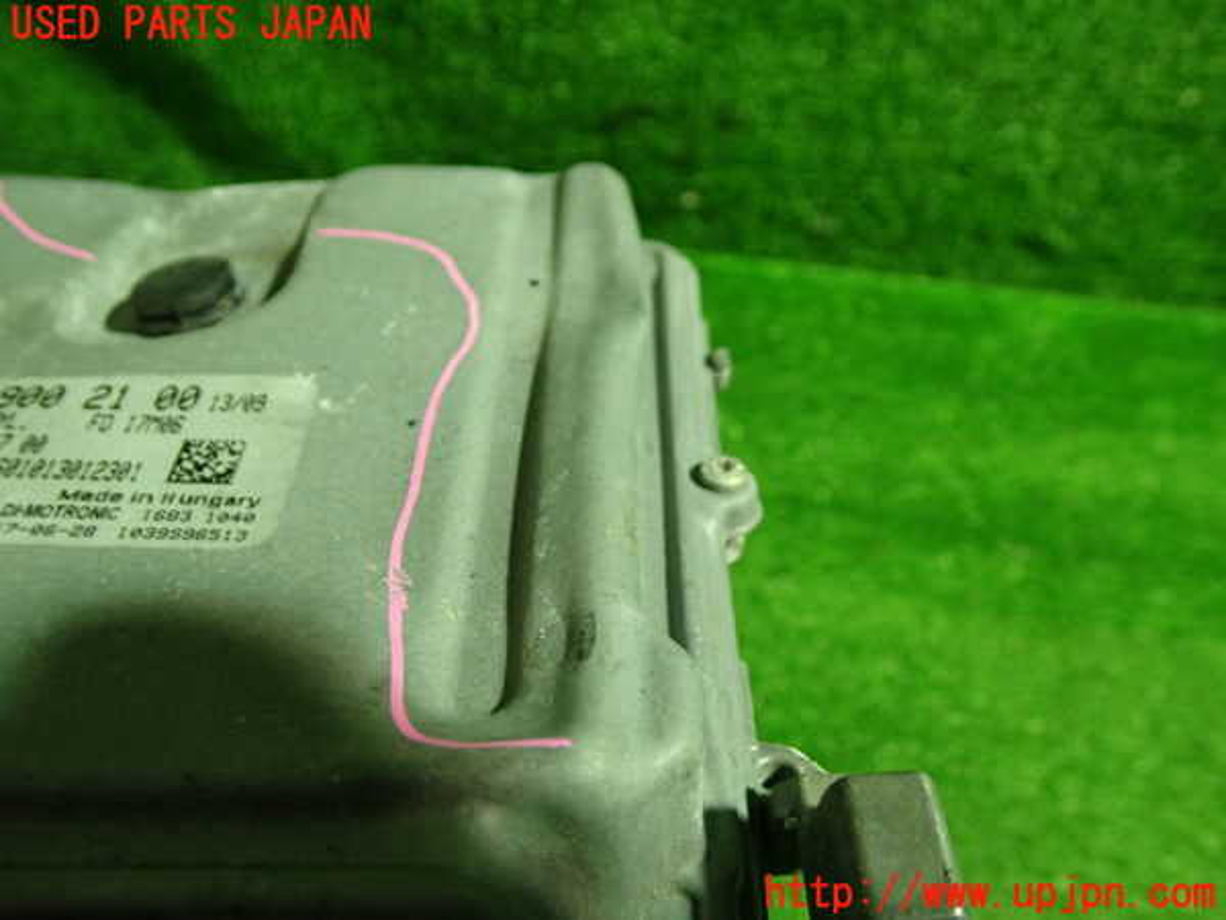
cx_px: 613
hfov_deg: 60.0
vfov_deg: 46.8
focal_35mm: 30
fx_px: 1063
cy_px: 460
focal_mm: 5.4
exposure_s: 1/30
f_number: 2.3
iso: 400
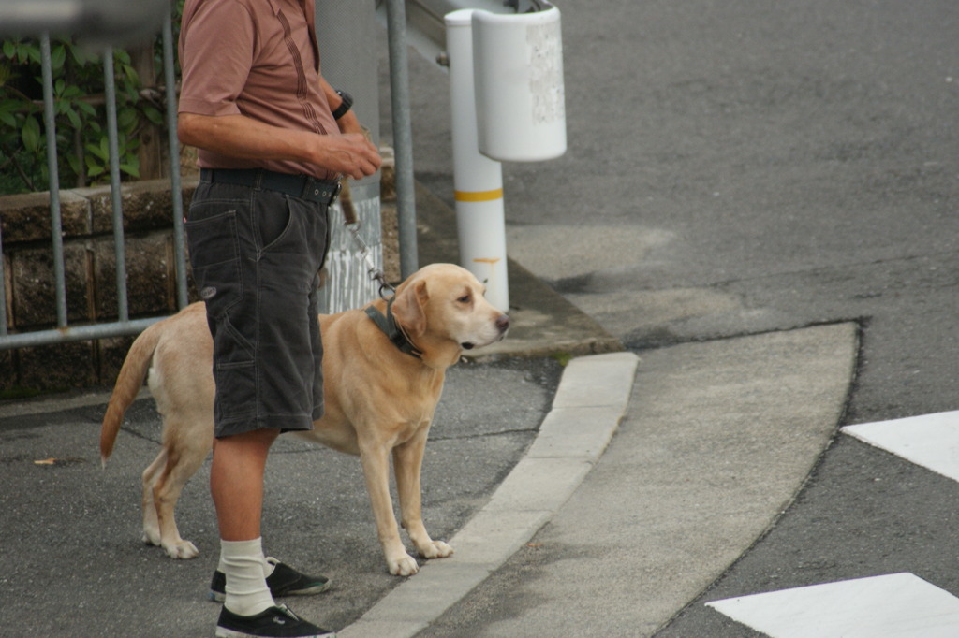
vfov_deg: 3.1
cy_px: 319
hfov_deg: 4.6
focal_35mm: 450
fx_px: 11983
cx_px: 480
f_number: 5.6
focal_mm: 300
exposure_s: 1/40
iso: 400
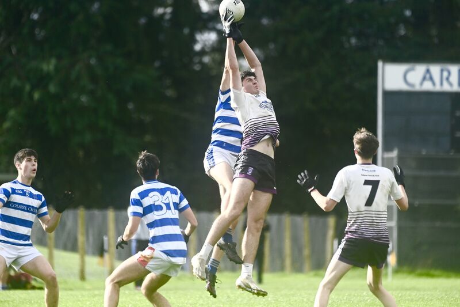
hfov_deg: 4.1
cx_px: 230
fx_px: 6387
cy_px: 154
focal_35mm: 500
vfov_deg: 2.7
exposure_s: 1/2000
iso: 800
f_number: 5.6
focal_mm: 500
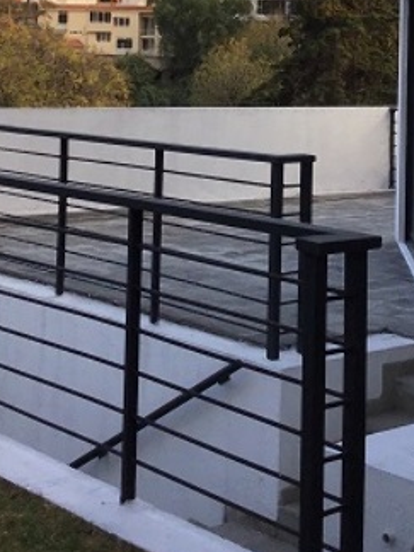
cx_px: 199
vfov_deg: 24.3
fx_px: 1228
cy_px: 9
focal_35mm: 77
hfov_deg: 19.1
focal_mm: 3.3
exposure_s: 1/247
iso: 25
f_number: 2.4
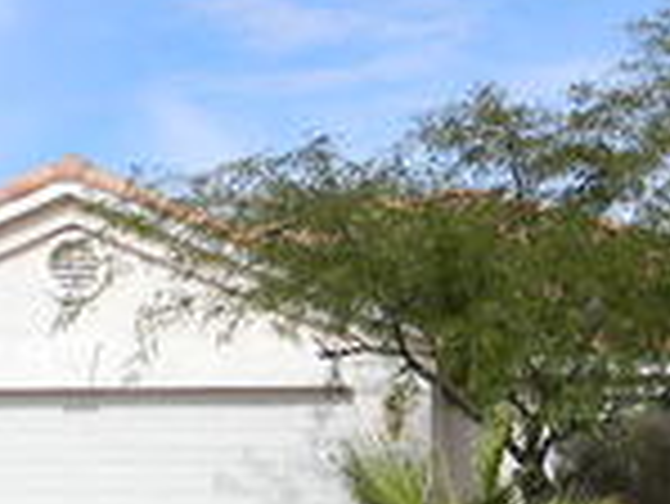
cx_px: 409
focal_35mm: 95
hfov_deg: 20.6
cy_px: 270
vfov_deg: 15.6
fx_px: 1840
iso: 112
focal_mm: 7.3
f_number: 7.6
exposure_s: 1/284
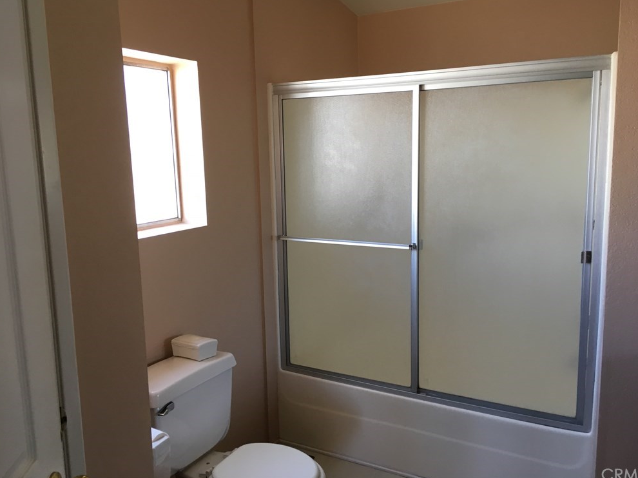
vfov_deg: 46.8
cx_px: 324
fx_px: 553
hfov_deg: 60.0
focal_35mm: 30
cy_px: 233
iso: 64
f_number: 2.2
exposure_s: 1/30
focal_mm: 4.15
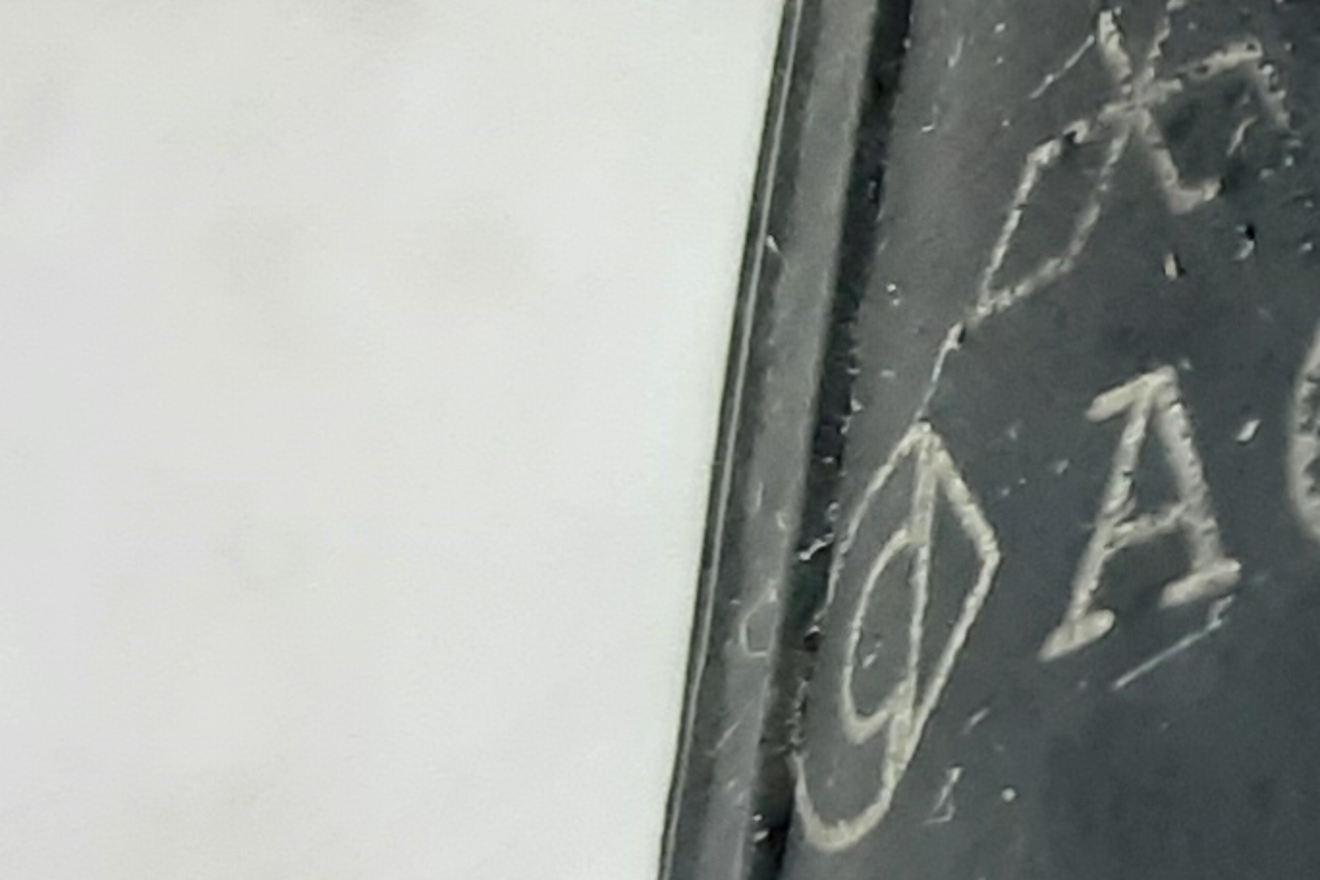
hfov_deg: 13.0
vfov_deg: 10.1
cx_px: 2746
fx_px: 4913
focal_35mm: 134
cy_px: -120
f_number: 1.9
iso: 125
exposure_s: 1/50
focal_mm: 2.91
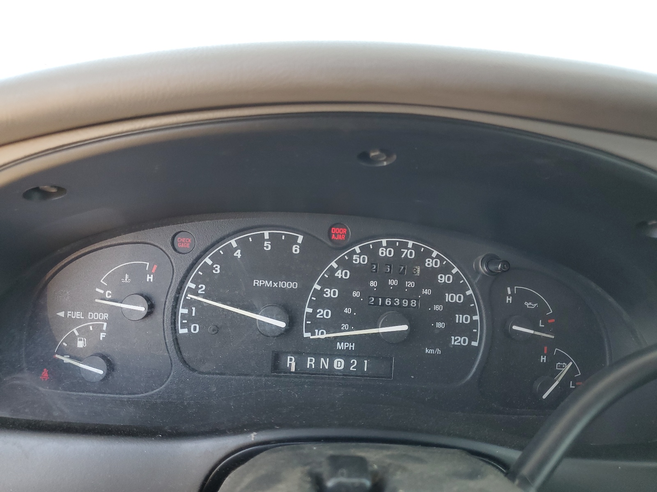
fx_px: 493
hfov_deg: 67.3
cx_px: 328
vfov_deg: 53.1
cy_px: 246
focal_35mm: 26
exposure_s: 1/120
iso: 56
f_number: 1.5
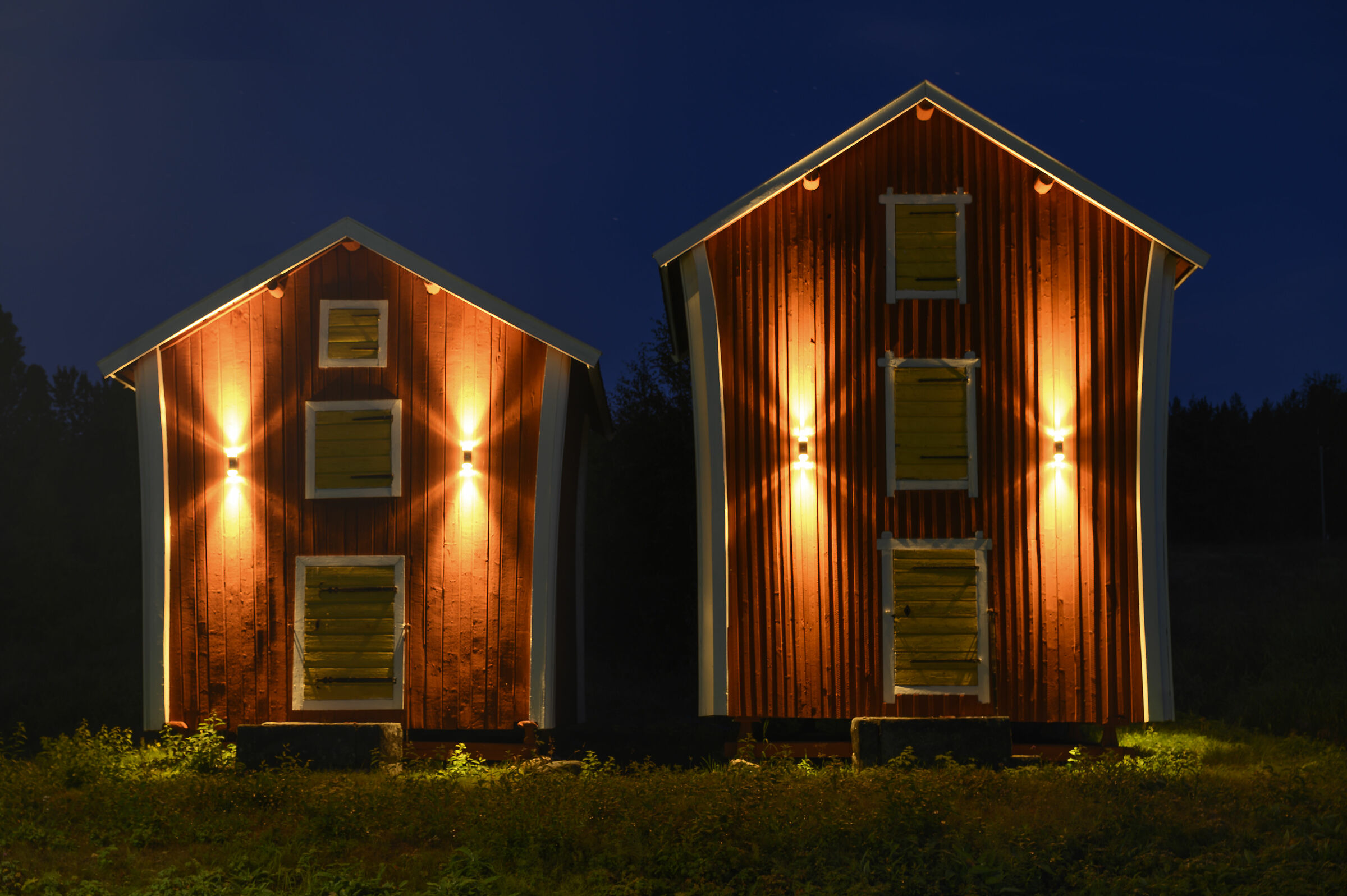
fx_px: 1645
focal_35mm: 44
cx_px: 674
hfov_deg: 44.5
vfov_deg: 30.5
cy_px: 448
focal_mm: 44
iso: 100
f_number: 6.3
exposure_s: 30
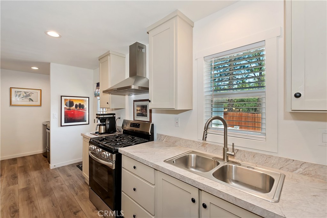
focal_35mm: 15
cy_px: 109
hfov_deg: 100.4
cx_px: 164
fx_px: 136
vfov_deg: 77.3
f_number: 8
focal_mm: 10
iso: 400
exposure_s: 1/30
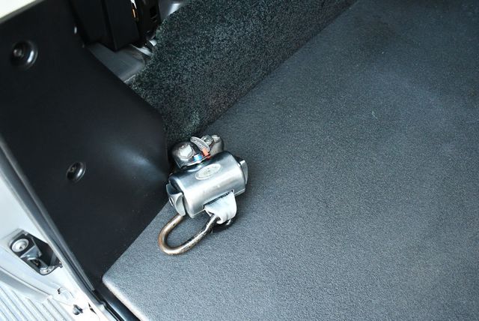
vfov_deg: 36.9
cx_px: 240
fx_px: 479
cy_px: 160
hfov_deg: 53.1
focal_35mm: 36
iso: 2000
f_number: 3.5
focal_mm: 18
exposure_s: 1/125
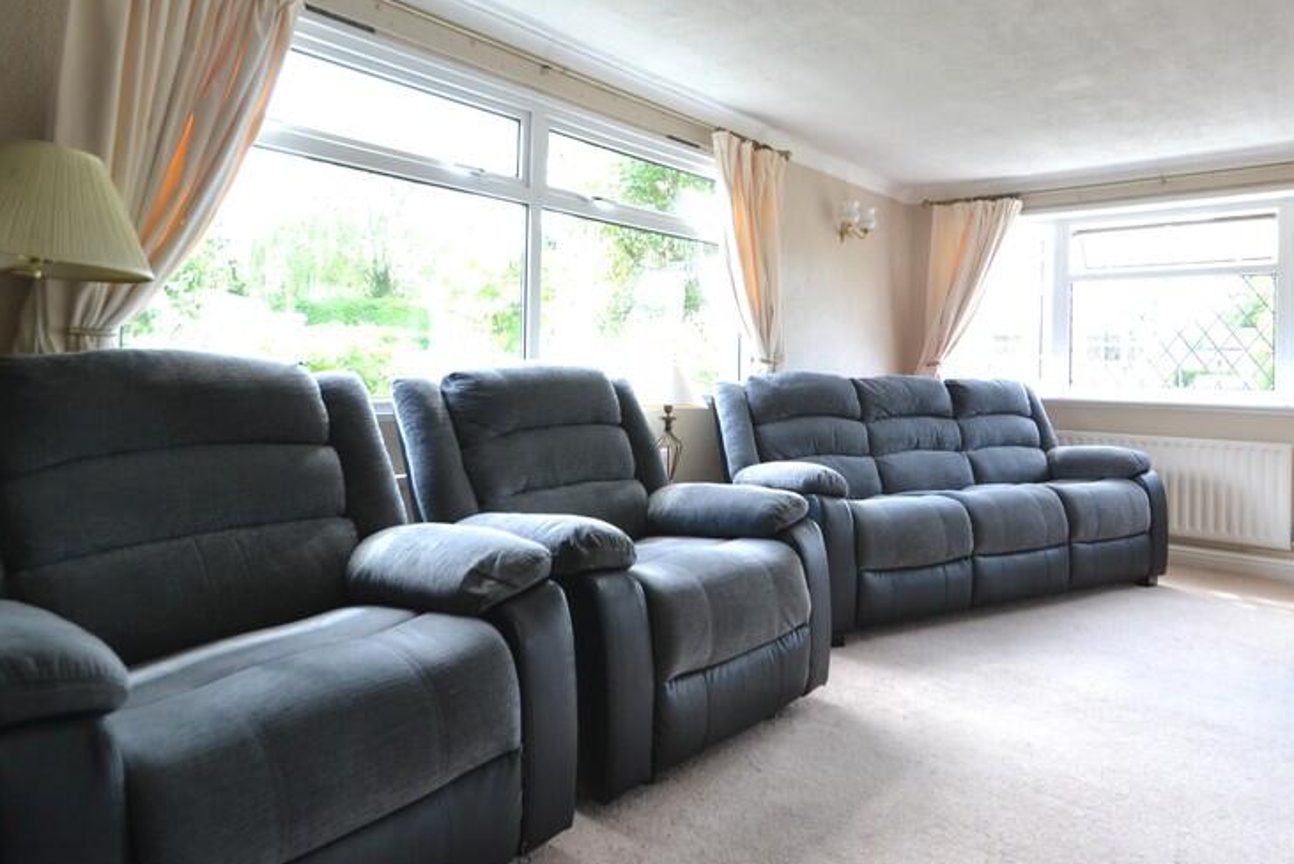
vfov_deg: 58.9
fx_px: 755
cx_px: 818
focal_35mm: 21
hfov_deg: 79.5
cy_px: 334
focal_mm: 10
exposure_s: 1/80
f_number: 4.5
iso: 400
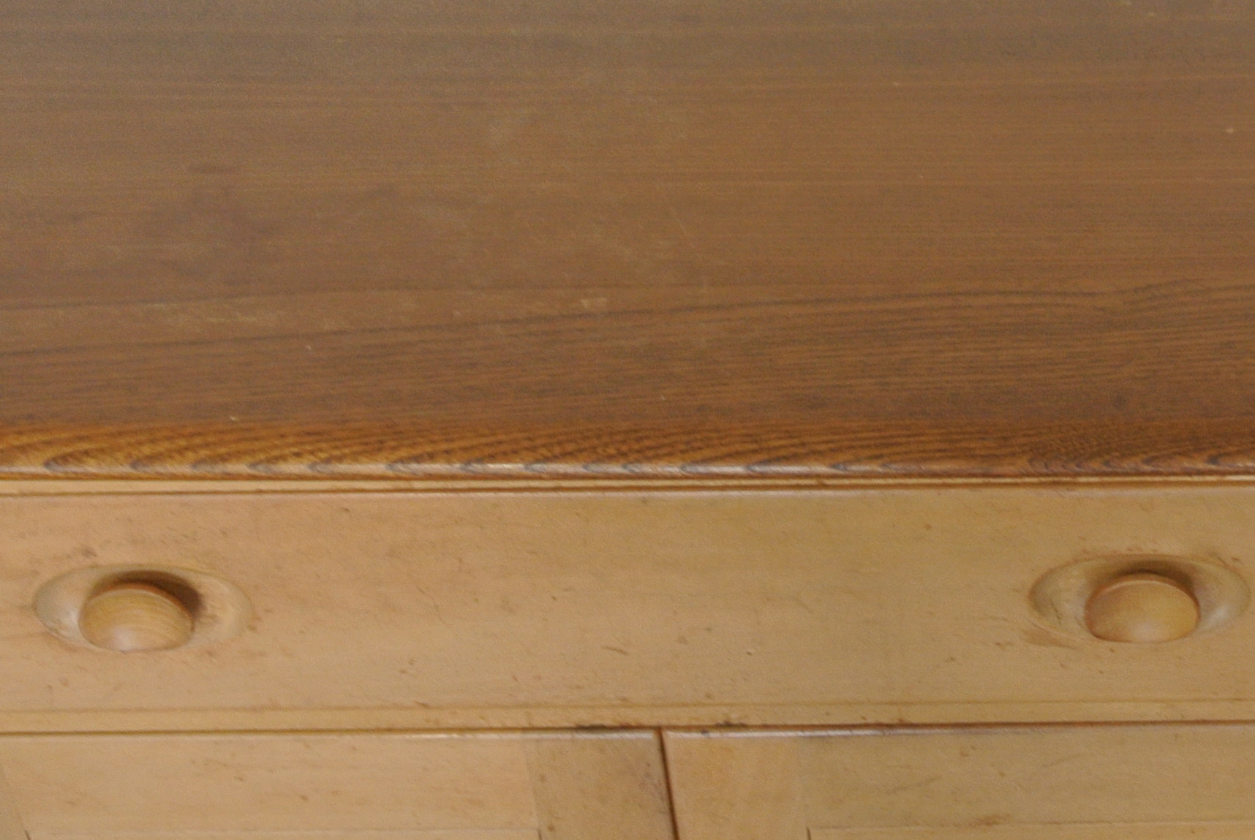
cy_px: 640
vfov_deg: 15.5
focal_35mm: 88
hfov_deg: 22.5
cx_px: 1147
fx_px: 3072
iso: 280
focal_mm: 14.5
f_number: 4
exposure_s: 1/60
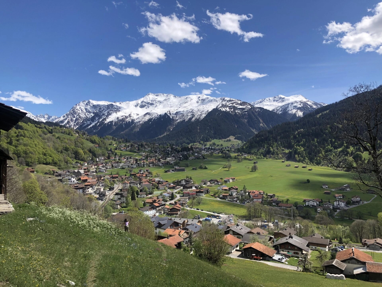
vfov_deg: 49.7
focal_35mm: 28
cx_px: 191
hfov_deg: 63.4
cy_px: 144
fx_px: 309
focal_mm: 3.99
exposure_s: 1/2088
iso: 20
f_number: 1.8
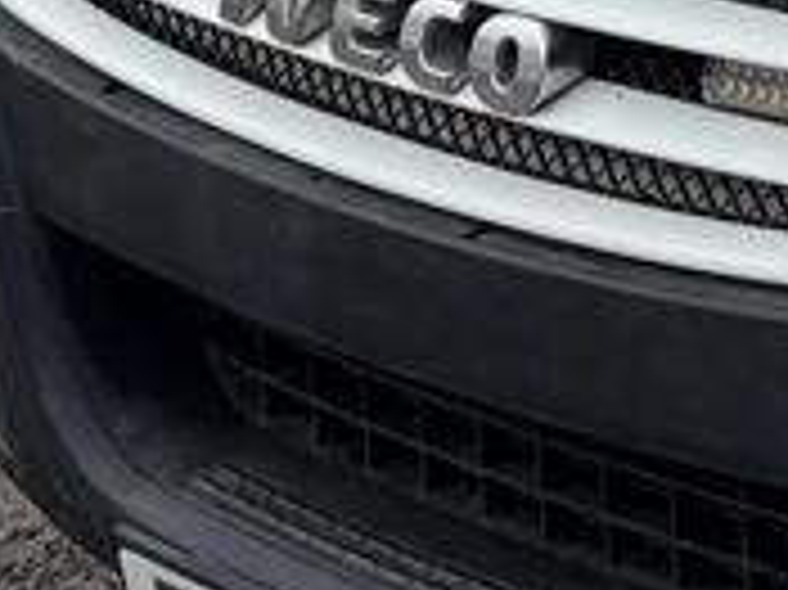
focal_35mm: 133
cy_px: -617
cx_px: 1459
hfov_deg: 13.2
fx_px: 3026
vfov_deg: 10.2
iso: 50
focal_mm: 5.96
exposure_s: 1/2208
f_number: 1.6
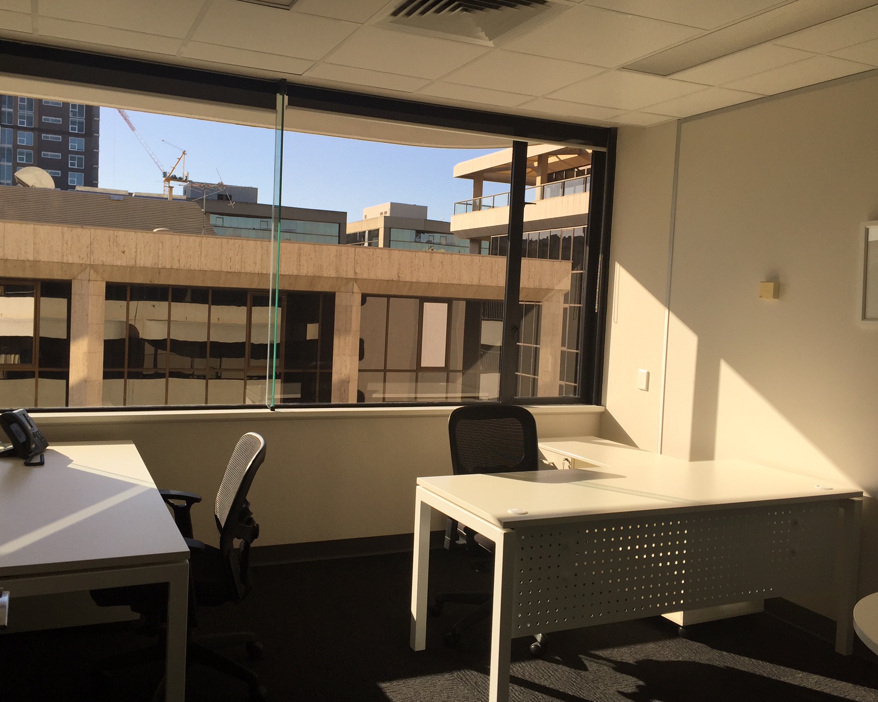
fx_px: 806
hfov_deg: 57.1
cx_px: 404
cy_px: 352
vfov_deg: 47.1
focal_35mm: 31
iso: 32
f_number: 2.2
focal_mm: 4.15
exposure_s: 1/920
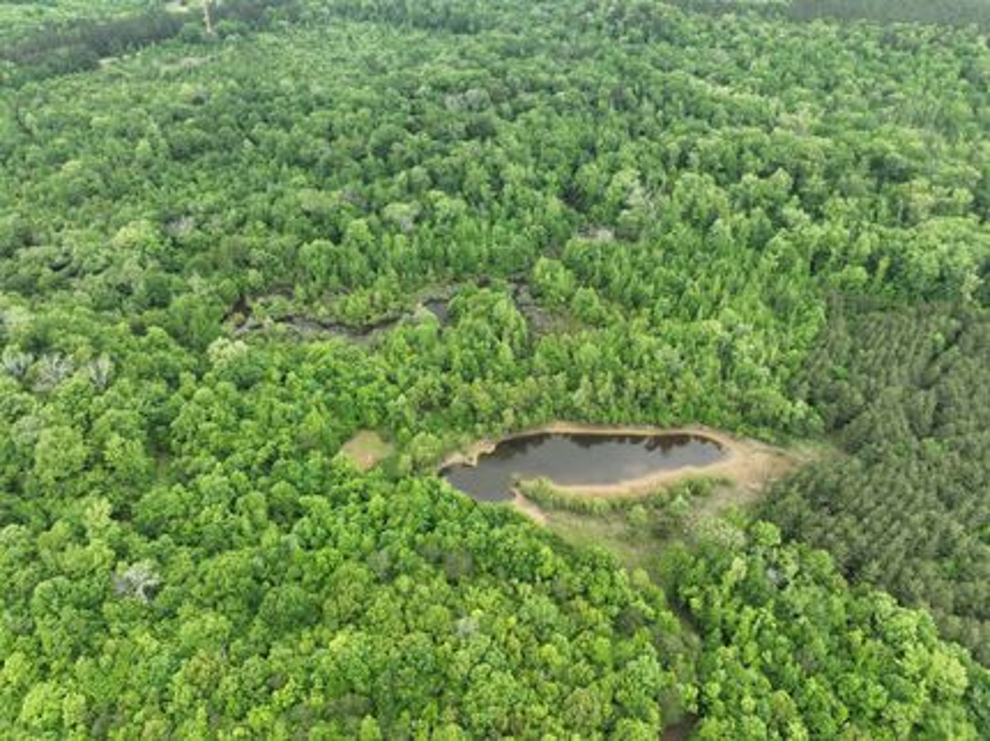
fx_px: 686
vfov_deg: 56.8
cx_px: 495
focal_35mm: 24
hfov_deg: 71.6
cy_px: 370
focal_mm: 12.29
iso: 100
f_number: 2.8
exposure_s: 1/500
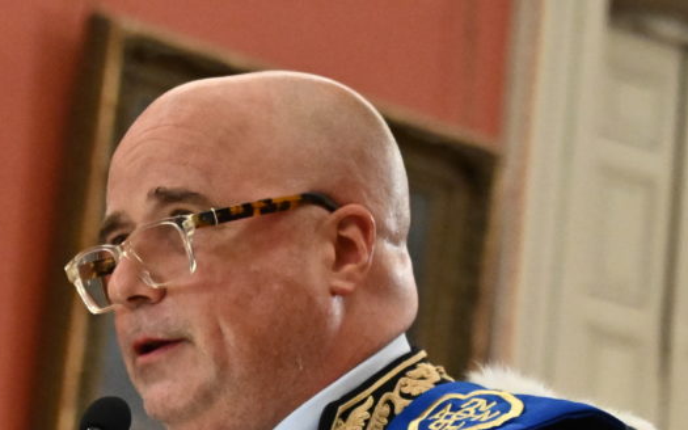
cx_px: -31
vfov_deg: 5.6
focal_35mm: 233
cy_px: 503
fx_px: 4368
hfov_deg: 8.9
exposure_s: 1/250
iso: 4000
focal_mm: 67
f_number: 4
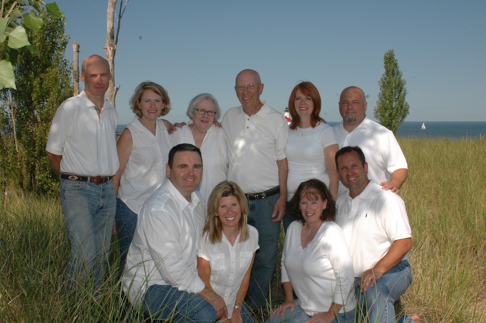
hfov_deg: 46.4
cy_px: 162
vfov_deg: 31.8
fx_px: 566
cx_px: 243
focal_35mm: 42
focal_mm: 28
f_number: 14
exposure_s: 1/500
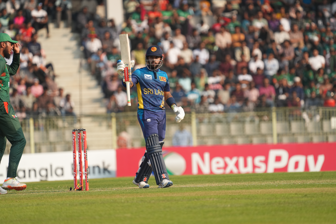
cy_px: 112
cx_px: 168
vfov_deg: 2.3
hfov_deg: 3.4
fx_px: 5600
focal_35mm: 600
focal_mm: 600
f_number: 6.3
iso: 640
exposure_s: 1/1250
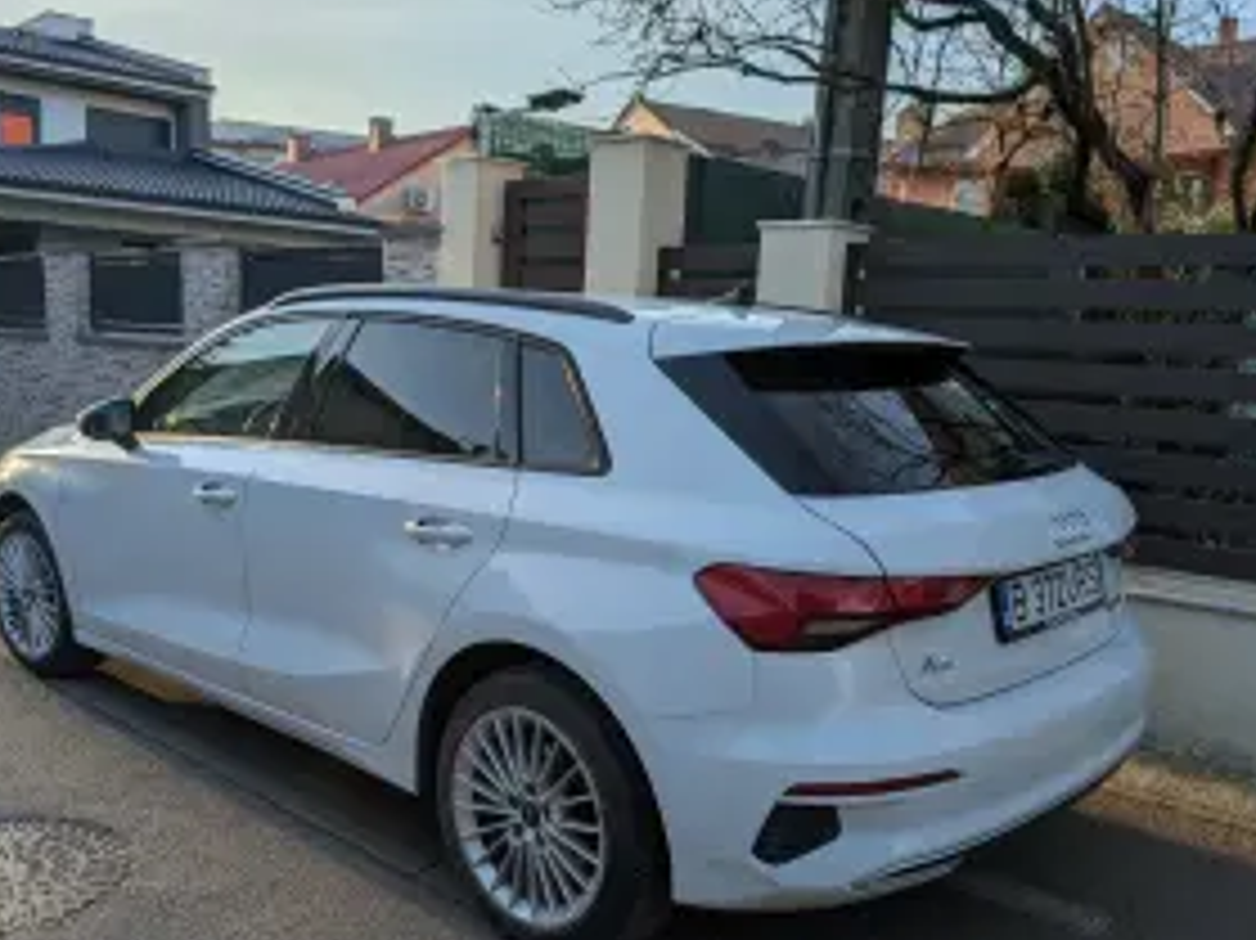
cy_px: 553
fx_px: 1124
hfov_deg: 58.0
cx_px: 509
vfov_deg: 45.2
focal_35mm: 31
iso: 19
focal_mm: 6.9
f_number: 1.68
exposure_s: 1/4405
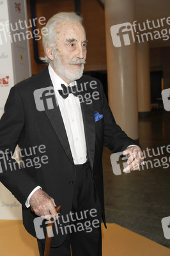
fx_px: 341
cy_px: 128
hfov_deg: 28.0
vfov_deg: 41.1
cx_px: 85
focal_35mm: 48
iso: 1000
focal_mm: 48
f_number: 5
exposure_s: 1/100
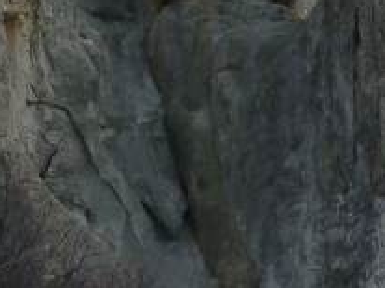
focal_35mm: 316
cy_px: -364
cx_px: -363
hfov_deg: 6.1
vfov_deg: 4.6
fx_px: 3513
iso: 125
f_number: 4.4
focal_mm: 9.1
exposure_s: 1/160
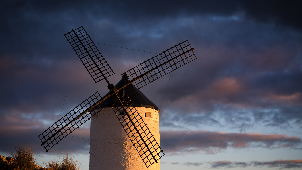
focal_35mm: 78
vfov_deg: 15.5
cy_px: 99
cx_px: 158
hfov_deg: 27.2
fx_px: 625
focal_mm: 70
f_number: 11
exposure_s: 1/13
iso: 31
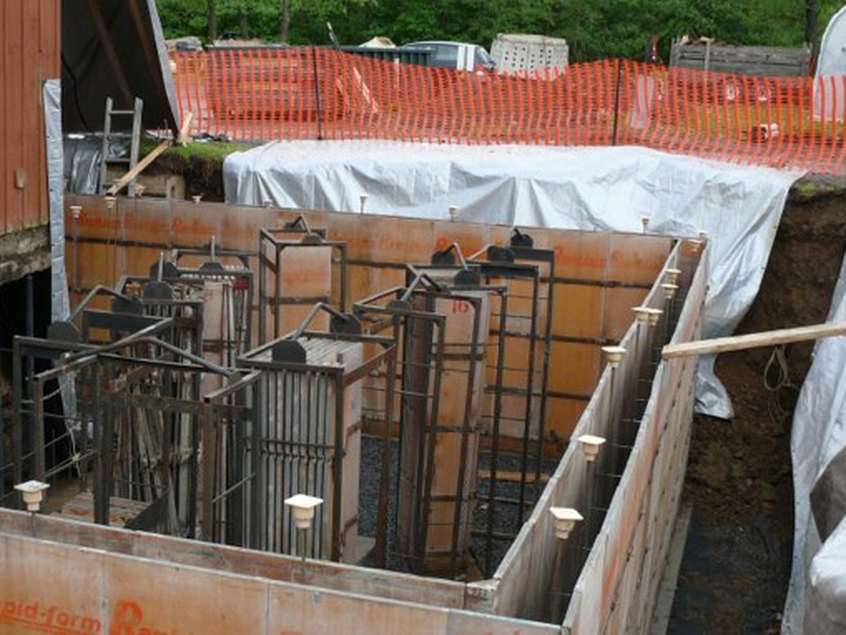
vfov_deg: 26.4
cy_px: 416
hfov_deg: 34.4
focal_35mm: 55
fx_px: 1344
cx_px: 249
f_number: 4
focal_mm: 7.4
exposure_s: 1/160
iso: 100
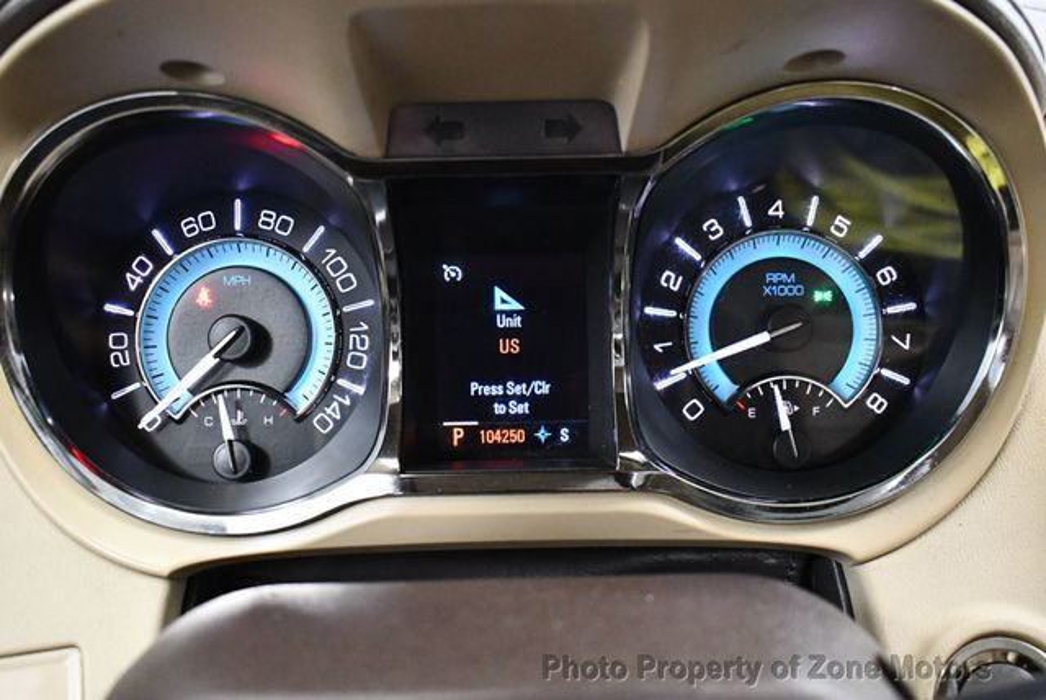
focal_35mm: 36
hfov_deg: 53.1
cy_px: 350
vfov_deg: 36.9
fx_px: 1047
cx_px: 523
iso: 4500
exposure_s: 1/60
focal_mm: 18
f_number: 3.5
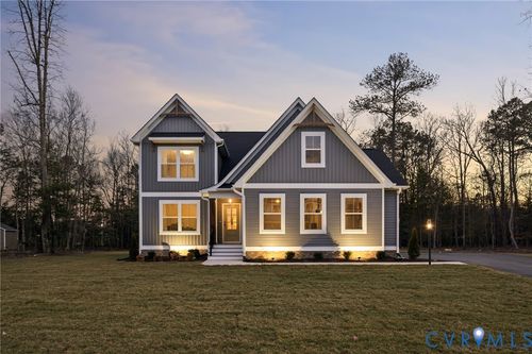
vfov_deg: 53.1
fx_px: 355
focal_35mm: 24
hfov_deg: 73.8
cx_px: 266
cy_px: 177
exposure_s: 1/2
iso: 64
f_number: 8
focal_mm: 24
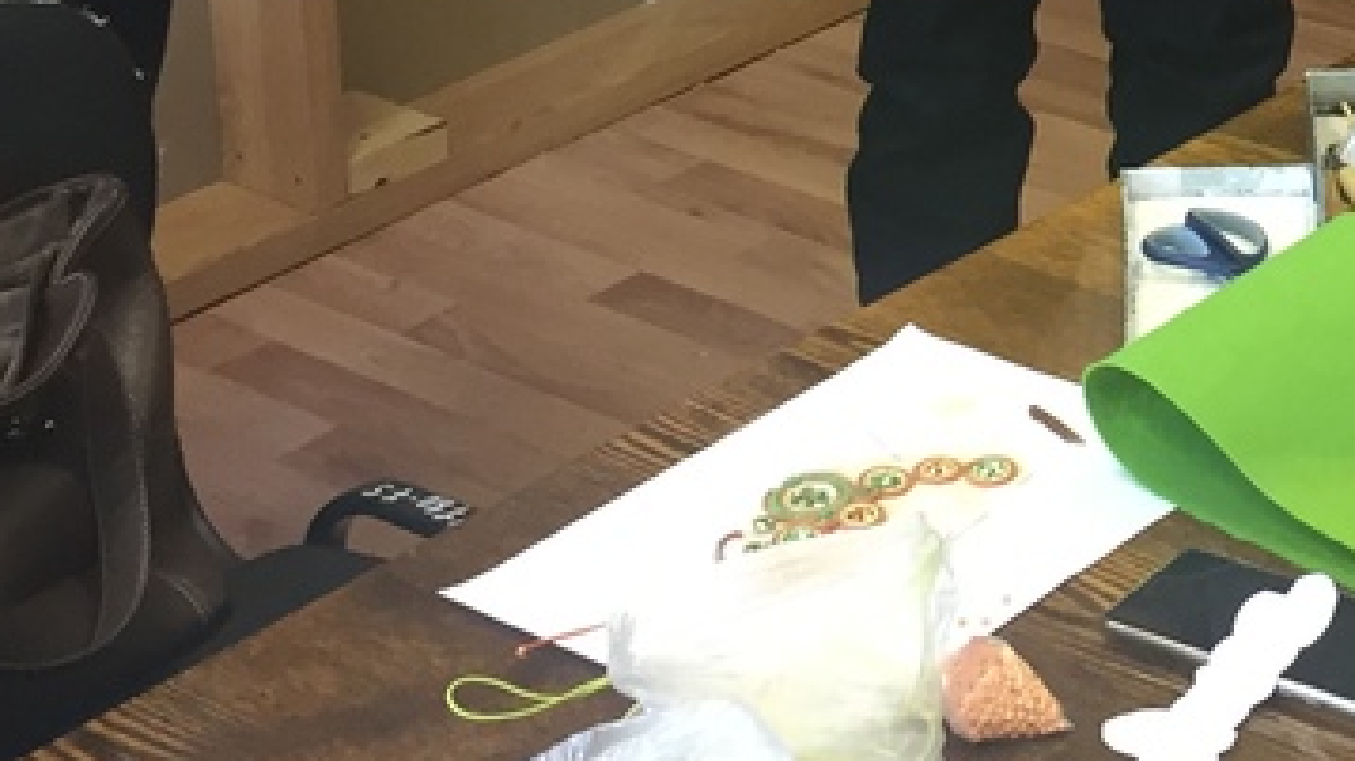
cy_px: -534
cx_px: 1408
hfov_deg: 19.5
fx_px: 3807
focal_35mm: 106
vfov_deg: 10.8
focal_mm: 4.15
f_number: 2.2
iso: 100
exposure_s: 1/33
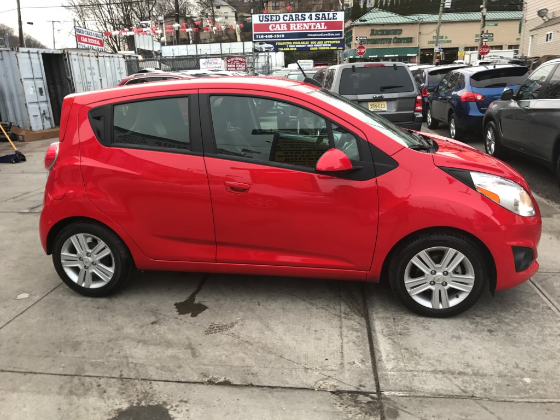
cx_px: 280
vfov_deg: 49.7
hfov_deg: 63.4
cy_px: 210
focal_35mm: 28
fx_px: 453
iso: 25
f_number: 1.8
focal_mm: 3.99
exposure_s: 1/40
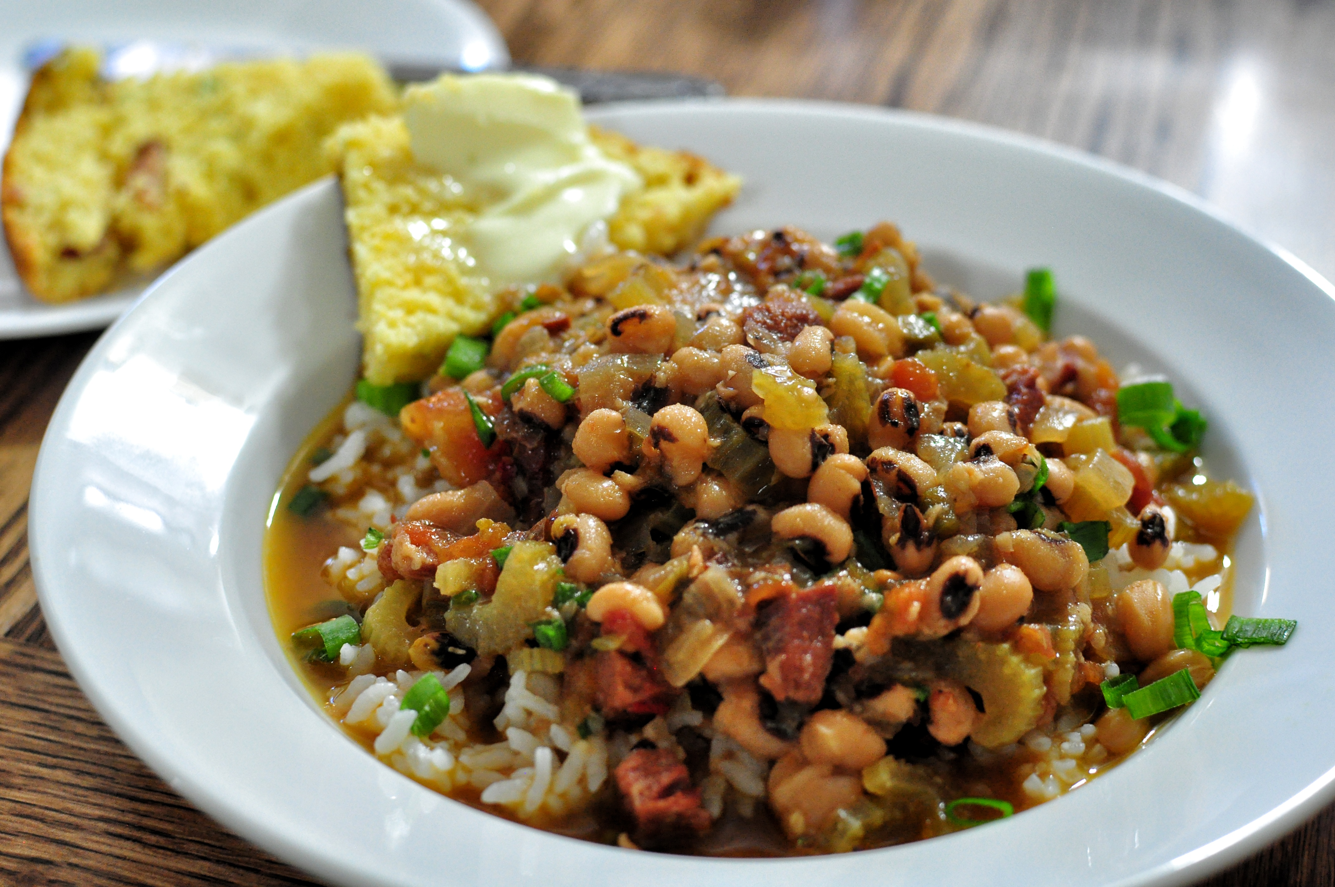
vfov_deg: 25.7
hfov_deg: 37.9
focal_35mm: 52
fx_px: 1944
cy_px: 444
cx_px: 668
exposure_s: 1/60
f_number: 4
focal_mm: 35
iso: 1600
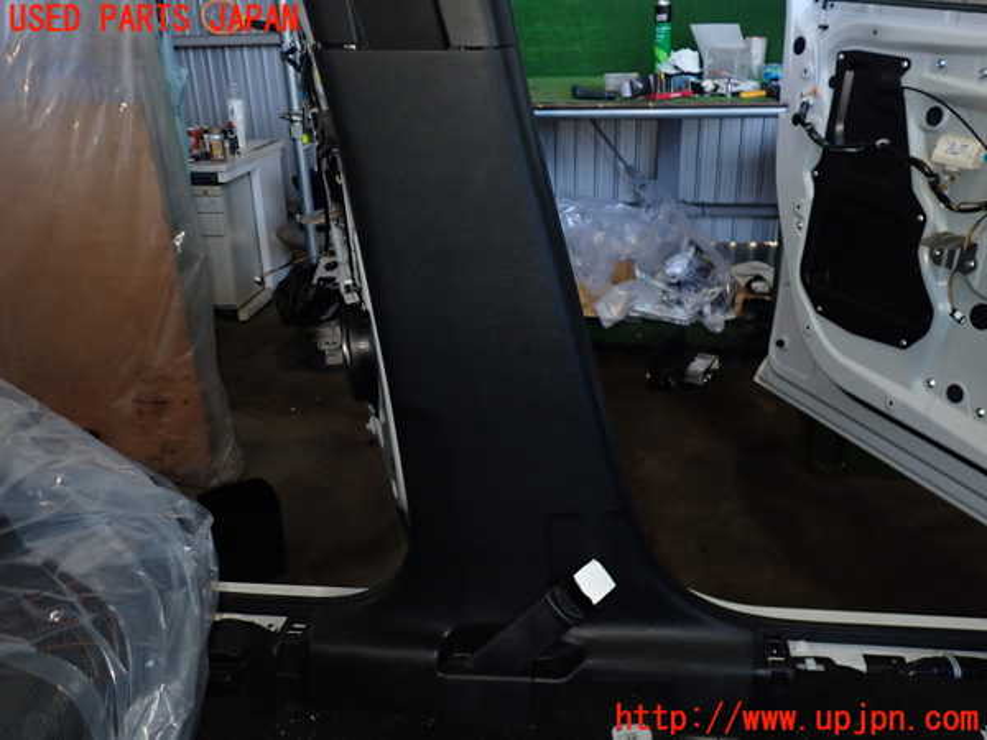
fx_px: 855
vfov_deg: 46.8
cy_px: 370
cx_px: 494
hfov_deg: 60.0
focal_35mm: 30
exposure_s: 1/30
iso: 320
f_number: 6.3
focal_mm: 5.4
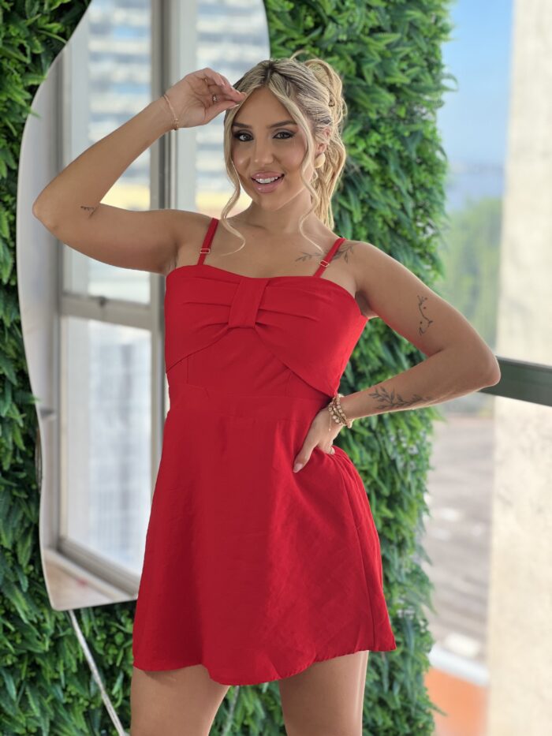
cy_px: 368
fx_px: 1637
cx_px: 276
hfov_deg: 19.1
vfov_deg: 25.3
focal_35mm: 77
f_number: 2.8
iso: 80
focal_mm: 9
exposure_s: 1/120
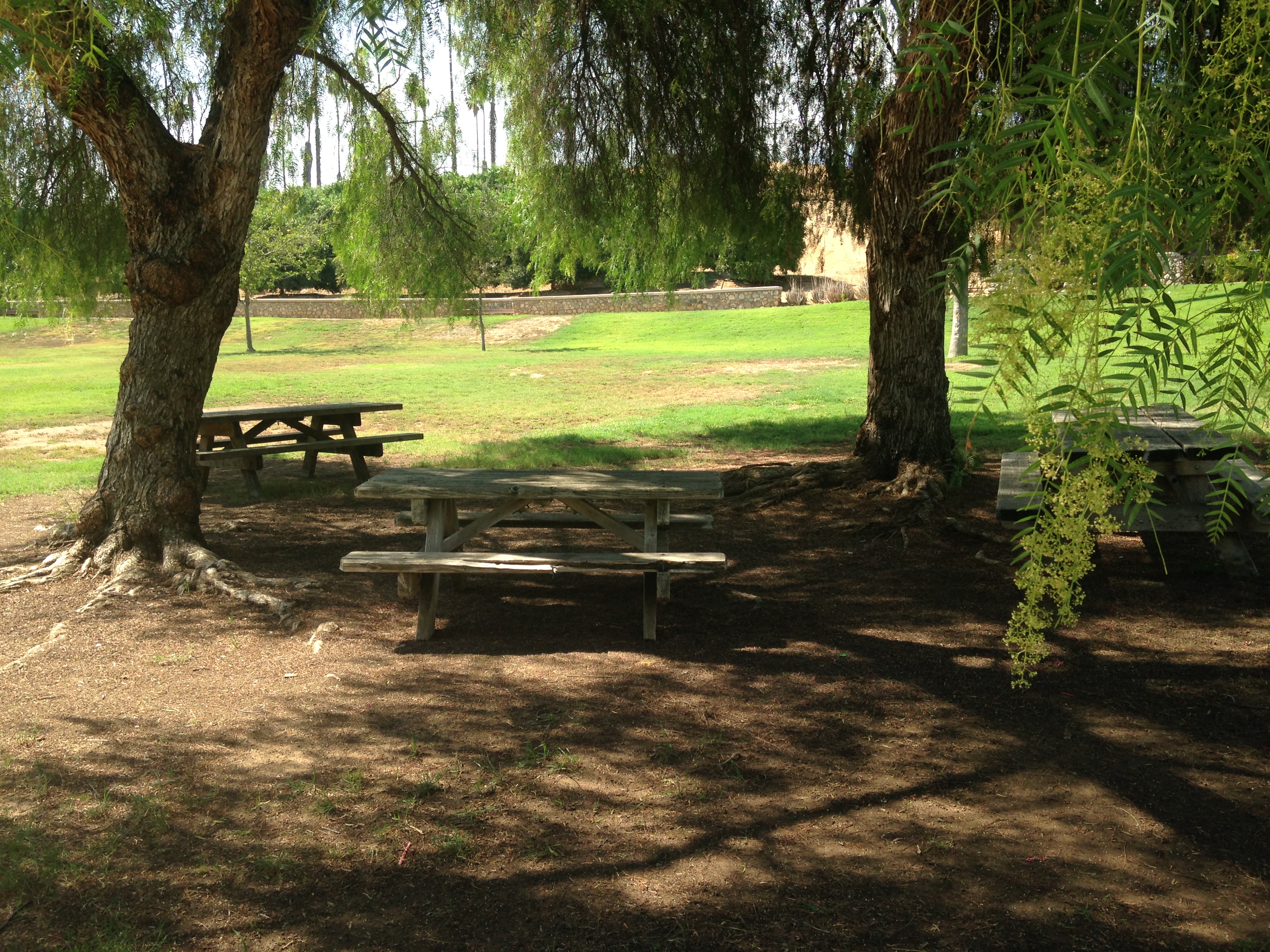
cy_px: 476
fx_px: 1211
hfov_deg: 55.4
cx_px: 635
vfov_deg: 42.9
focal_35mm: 33
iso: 50
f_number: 2.4
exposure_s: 1/497
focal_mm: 4.12
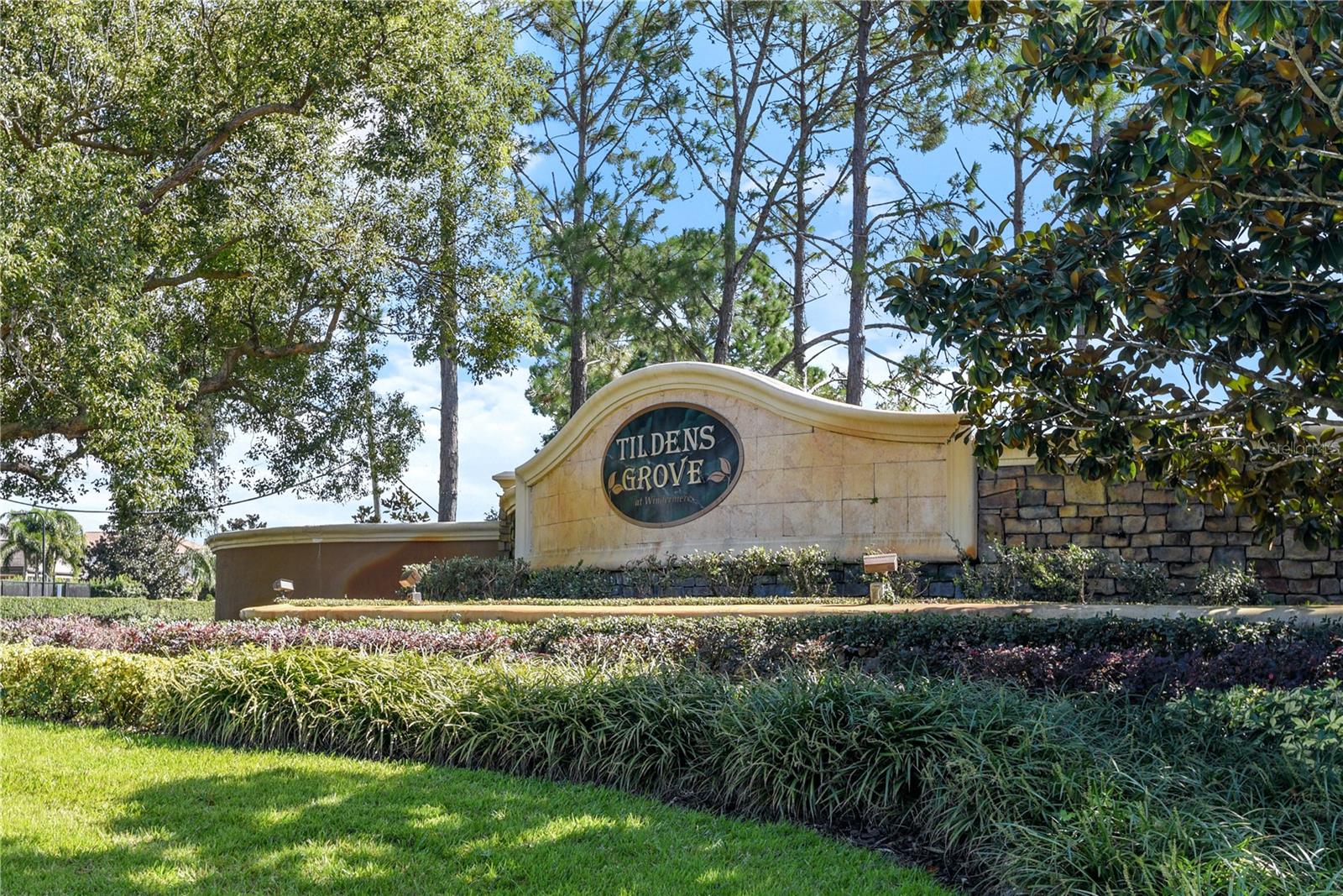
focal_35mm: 32
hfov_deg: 58.7
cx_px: 672
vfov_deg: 41.1
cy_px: 448
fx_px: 1194
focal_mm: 32
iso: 250
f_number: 8
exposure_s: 1/125
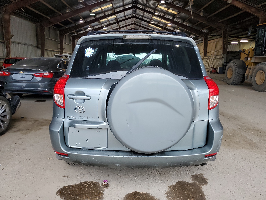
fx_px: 200
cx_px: 133
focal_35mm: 26
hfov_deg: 67.3
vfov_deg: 53.1
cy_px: 100
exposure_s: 1/120
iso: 58
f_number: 1.5
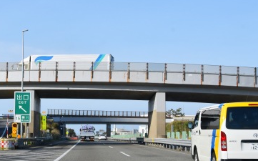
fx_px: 548
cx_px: 85
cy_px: 71
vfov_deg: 16.7
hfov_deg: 26.3
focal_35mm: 78
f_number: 11
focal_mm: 31
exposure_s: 1/500
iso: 400
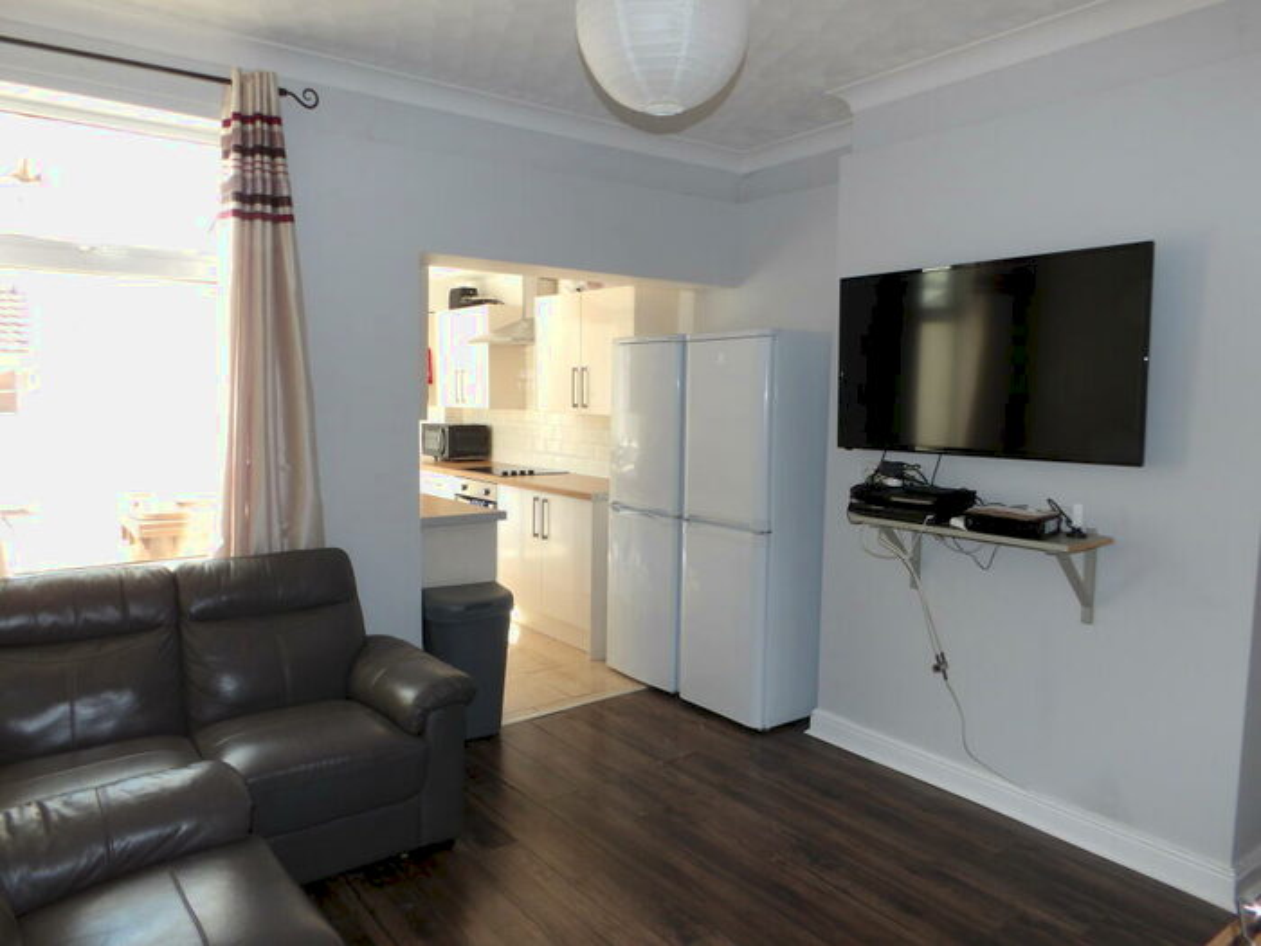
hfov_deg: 71.6
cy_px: 473
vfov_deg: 56.8
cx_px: 630
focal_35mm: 24
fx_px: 874
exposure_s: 1/30
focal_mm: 4.3
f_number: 4.1
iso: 119
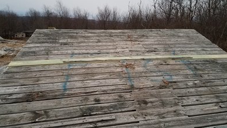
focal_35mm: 29
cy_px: 58
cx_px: 114
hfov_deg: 66.1
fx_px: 175
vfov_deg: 40.1
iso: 200
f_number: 1.7
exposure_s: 1/11
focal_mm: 4.2
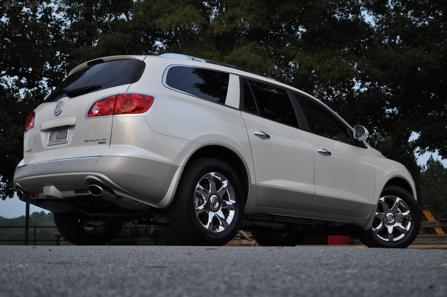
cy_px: 148
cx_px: 224
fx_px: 744
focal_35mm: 60
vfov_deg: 22.6
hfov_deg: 33.4
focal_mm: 40
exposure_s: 1/60
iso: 400
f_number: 5.3
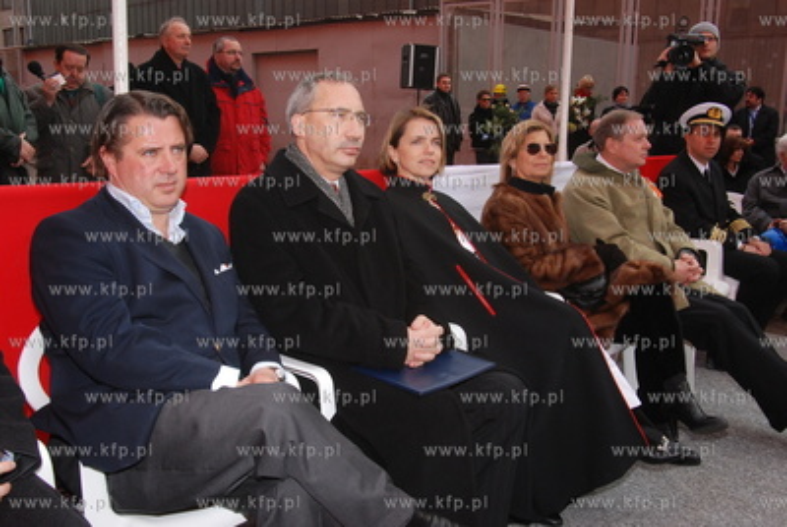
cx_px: 394
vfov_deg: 38.5
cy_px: 264
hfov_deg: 55.0
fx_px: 755
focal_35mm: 34
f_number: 11
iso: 400
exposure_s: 1/60
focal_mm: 23
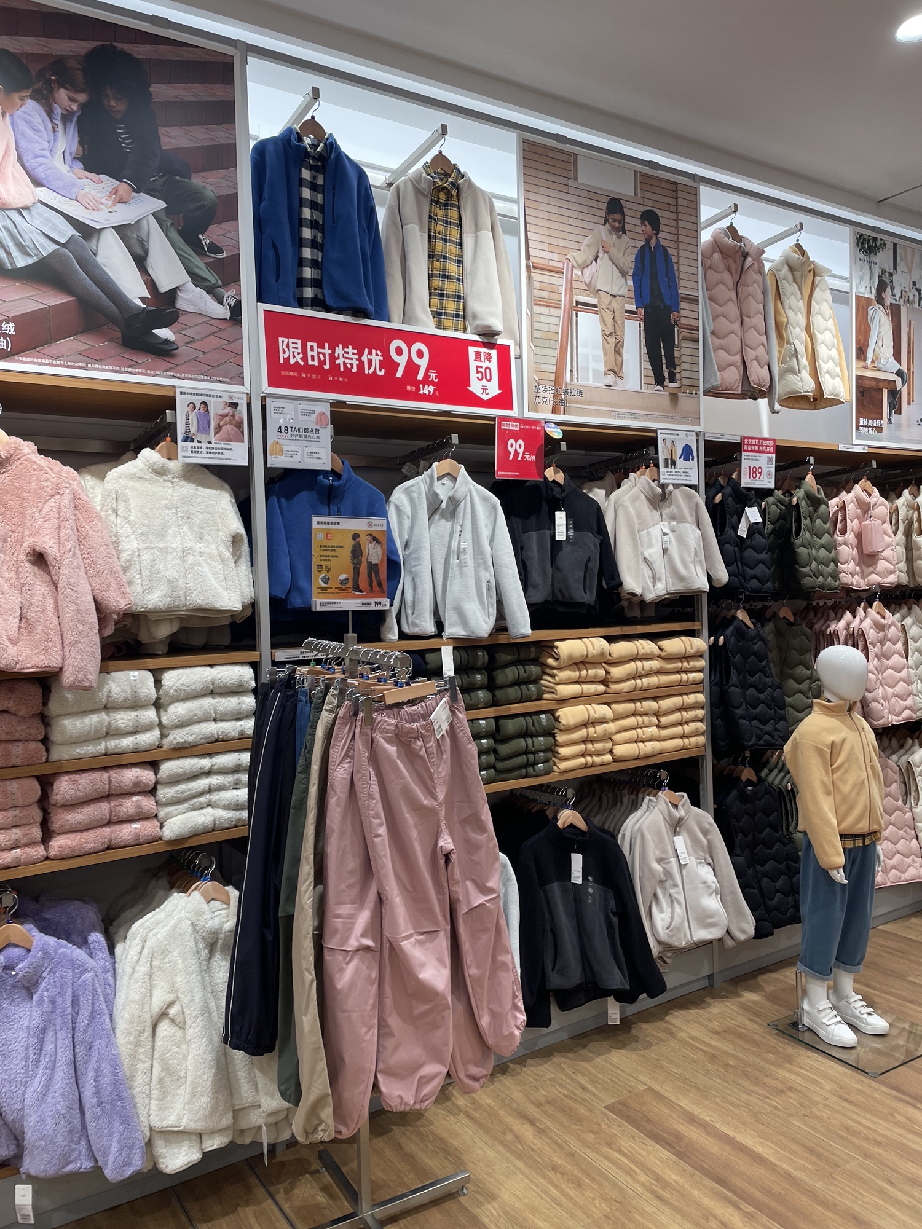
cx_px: 461
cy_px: 614
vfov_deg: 67.3
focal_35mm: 26
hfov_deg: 53.1
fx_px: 923
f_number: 1.6
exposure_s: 1/100
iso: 40
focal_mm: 4.2
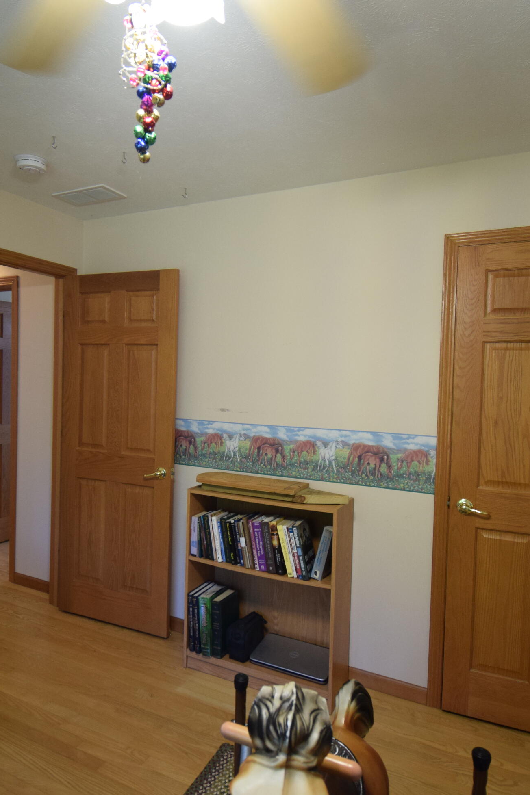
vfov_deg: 76.1
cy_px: 403
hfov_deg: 54.6
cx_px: 204
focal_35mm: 23
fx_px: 508
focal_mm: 10
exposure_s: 1/60
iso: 900
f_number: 4.5
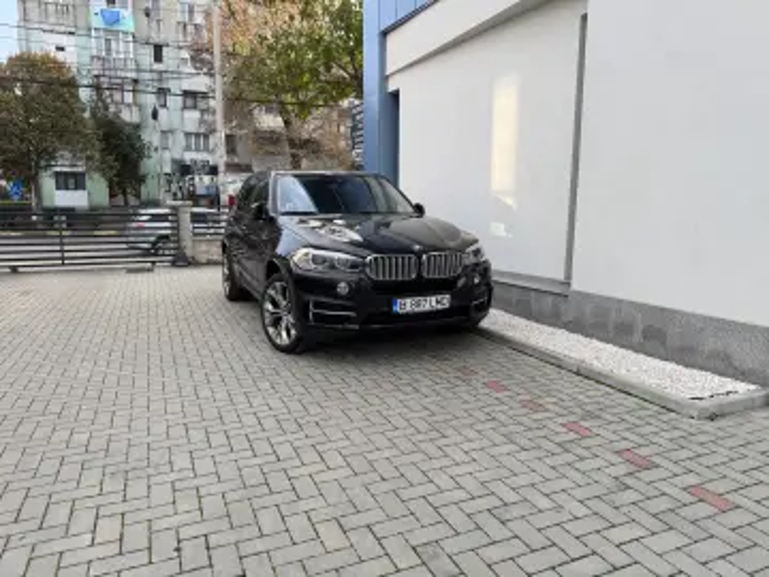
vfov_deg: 56.8
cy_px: 288
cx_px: 384
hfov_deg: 71.6
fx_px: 533
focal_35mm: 24
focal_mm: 6.76
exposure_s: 1/582
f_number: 1.78
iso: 80
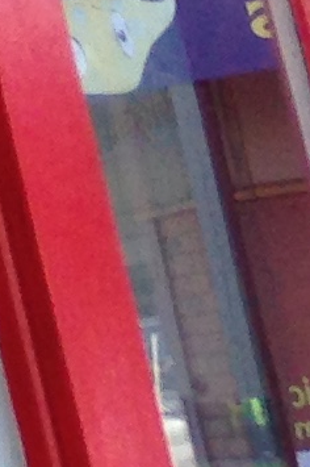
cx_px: -1563
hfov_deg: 3.7
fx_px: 4089
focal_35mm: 316
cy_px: -852
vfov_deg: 6.1
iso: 64
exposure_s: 1/120
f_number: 2.4
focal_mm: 4.12
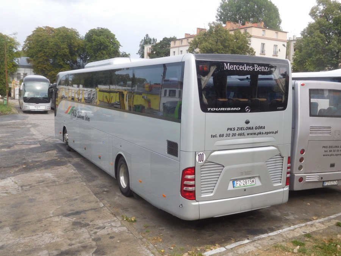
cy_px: 128
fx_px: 345
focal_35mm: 35
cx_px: 170
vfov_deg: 40.7
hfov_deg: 52.6
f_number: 3.8
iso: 125
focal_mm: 6.2
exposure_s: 1/320
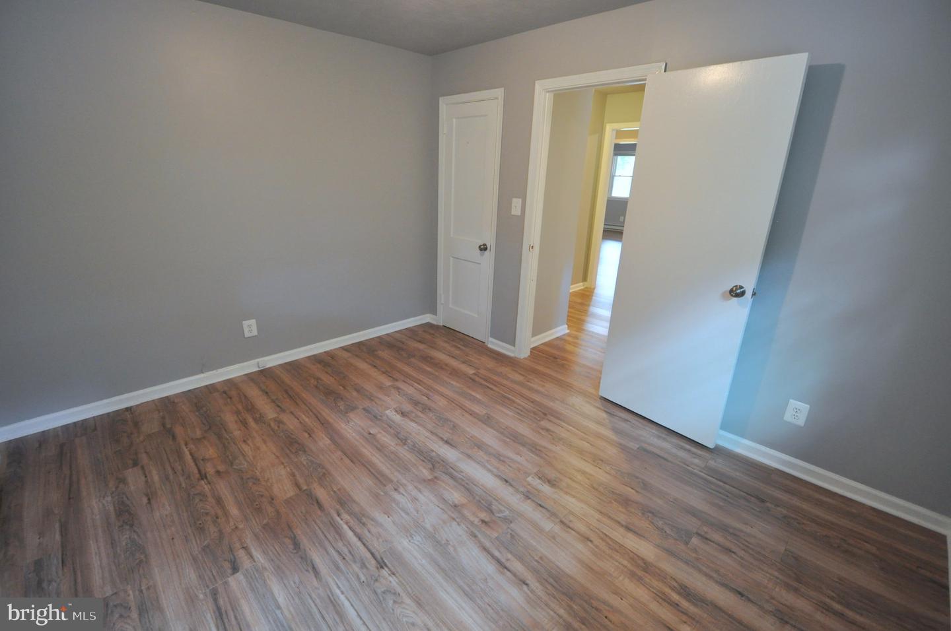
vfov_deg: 77.2
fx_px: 396
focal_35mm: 15
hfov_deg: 100.5
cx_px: 476
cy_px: 316
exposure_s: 1/30
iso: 1000
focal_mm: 10
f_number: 3.5
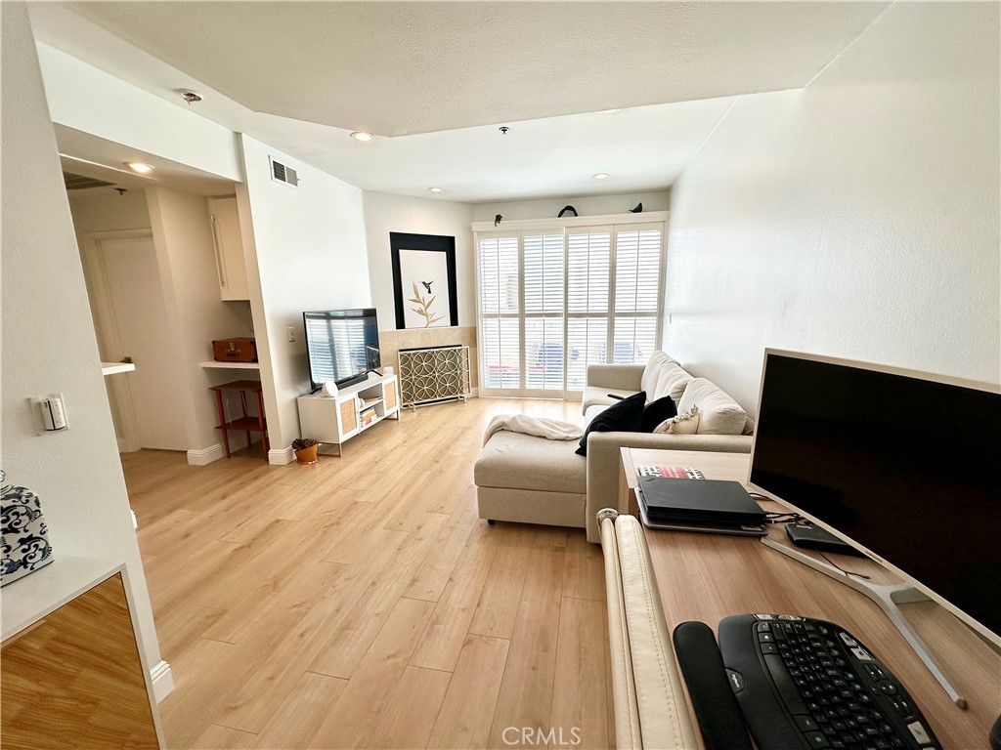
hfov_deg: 102.1
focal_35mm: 14
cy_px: 375
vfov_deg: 85.7
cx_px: 500
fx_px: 405
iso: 40
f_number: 2.2
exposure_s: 1/196
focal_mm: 2.22
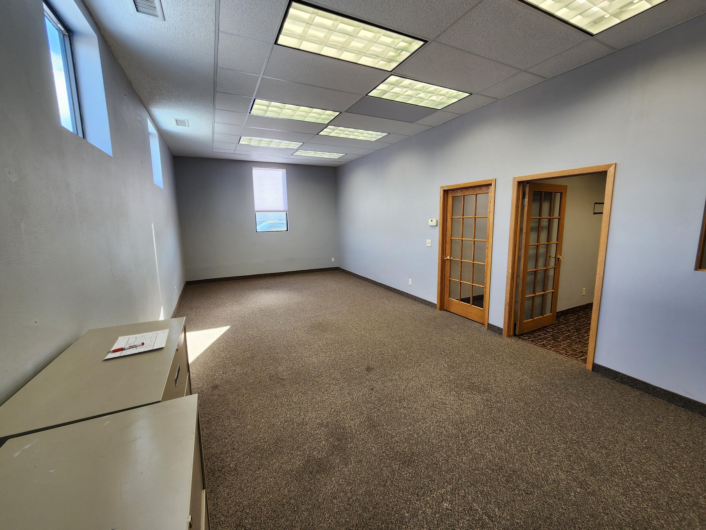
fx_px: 265
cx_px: 353
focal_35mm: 13
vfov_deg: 89.9
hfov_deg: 106.2
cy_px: 265
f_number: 2.2
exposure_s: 1/60
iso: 64
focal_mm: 2.2
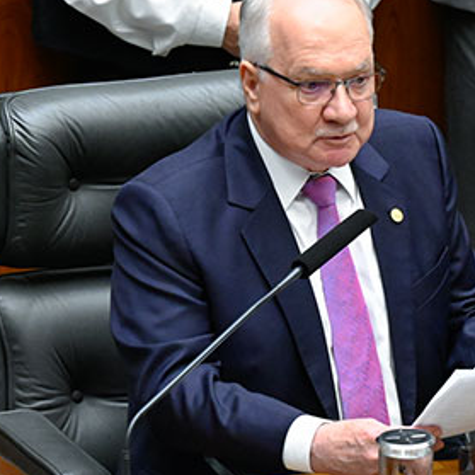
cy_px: 206
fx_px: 12187
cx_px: 557
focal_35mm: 785
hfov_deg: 2.2
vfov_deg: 2.2
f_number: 5
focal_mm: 200
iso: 4000
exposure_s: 1/160
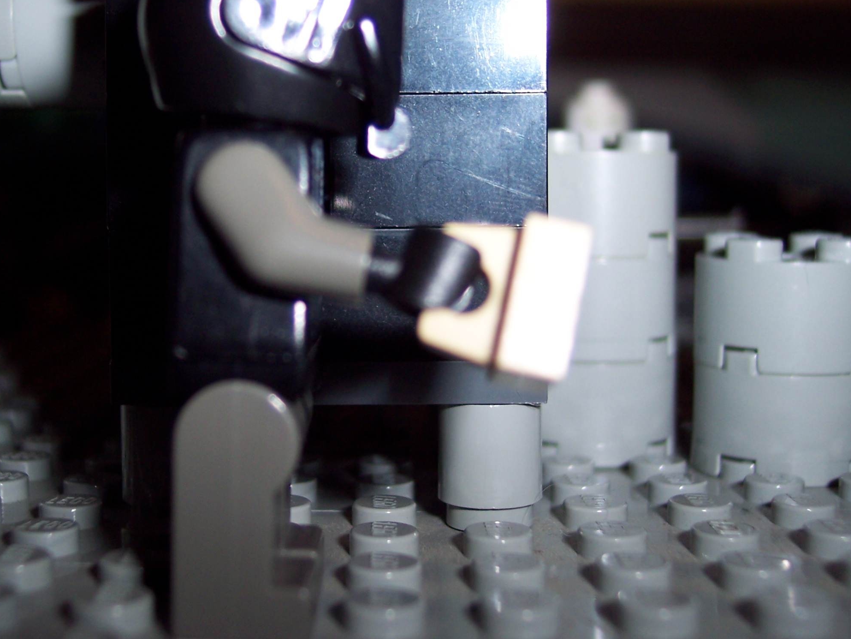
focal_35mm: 56
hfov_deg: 34.3
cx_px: 352
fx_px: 1377
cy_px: 249
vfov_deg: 26.0
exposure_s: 1/60
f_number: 2.8
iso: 100
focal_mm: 8
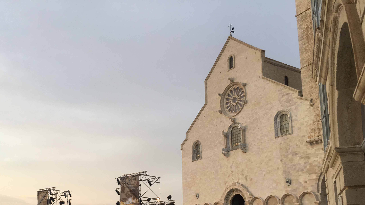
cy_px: 169
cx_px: 142
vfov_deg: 29.6
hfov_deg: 51.2
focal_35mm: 39
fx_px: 377
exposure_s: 1/157
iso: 25
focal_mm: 4.15
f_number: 2.2
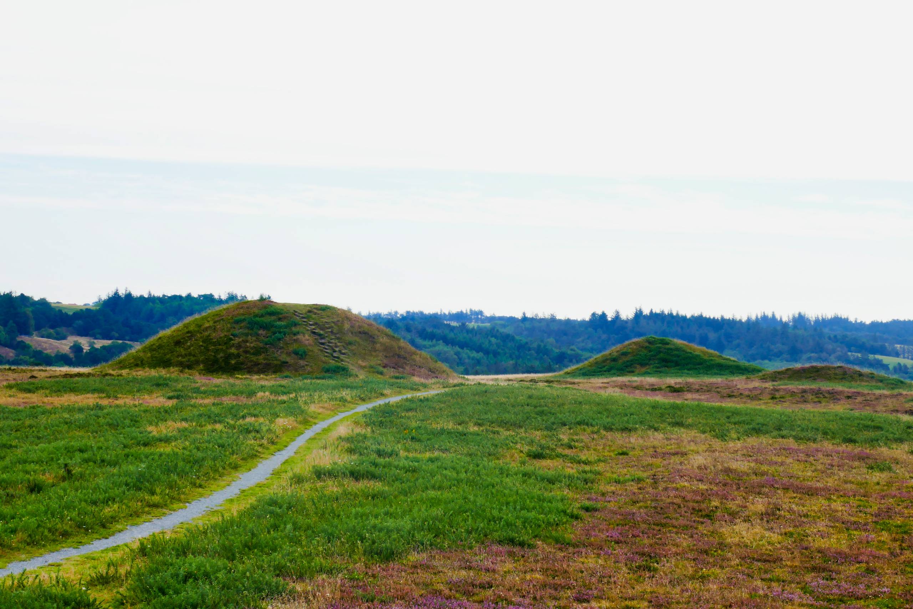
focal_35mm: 75
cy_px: 304
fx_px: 1902
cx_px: 456
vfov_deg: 18.2
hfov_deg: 27.0
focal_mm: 27.4
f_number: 7.1
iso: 125
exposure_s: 1/125
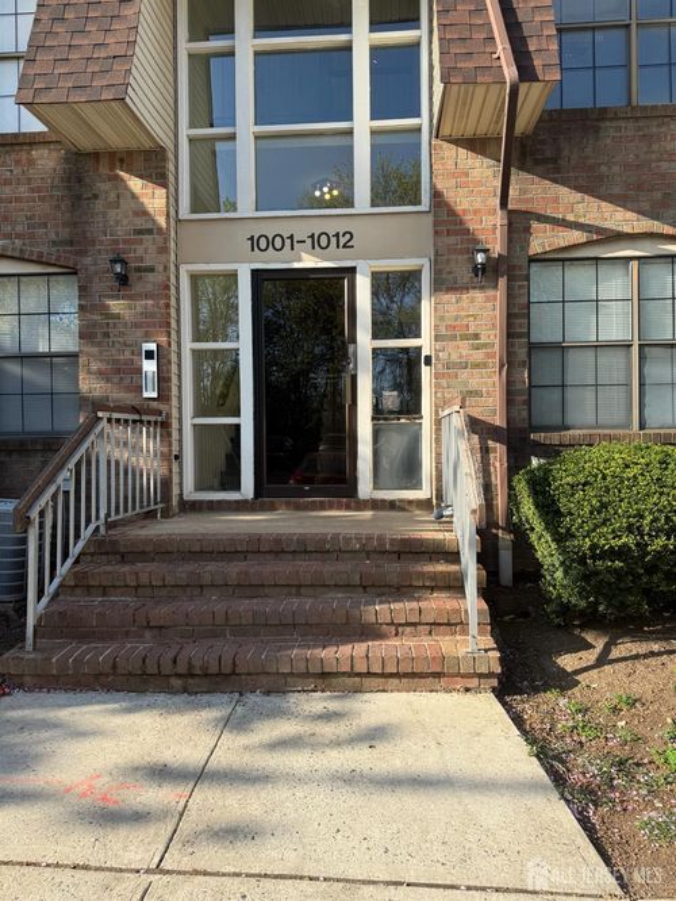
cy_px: 450
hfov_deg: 56.8
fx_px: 625
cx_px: 338
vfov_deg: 71.6
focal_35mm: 24
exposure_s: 1/1727
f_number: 1.78
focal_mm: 6.76
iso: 80
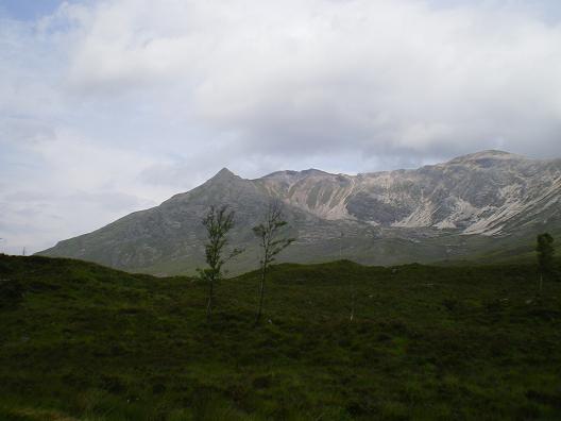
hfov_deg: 49.0
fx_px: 616
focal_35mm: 38
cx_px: 280
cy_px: 210
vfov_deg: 37.7
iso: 64
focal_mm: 6.3
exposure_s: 1/400
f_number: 4.6
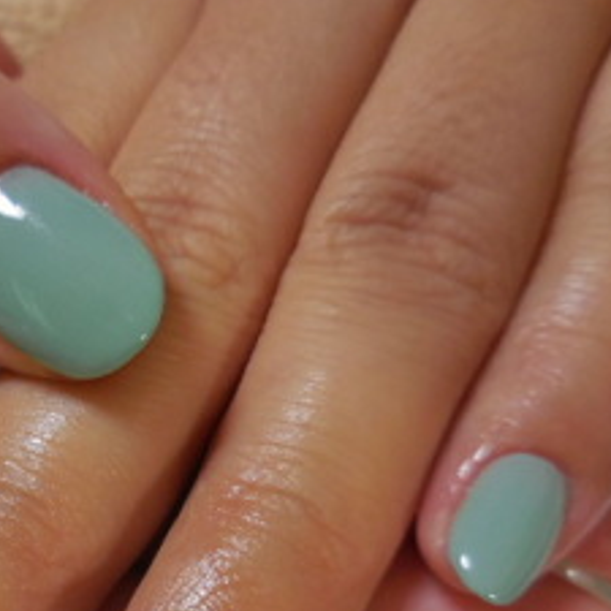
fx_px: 979
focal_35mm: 49
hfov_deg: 33.3
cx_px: 92
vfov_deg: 33.9
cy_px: 466
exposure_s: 1/30
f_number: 3.3
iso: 160
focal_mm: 4.5
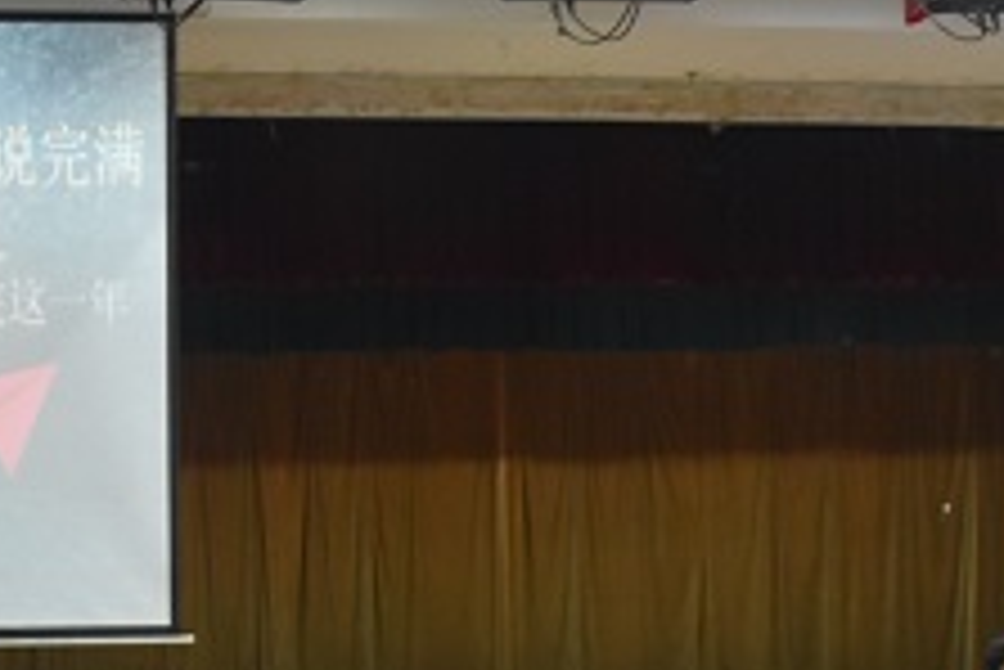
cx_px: 360
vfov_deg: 15.6
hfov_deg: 23.6
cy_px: 652
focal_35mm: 86
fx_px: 2400
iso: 2000
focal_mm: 20
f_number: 3.5
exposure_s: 1/60
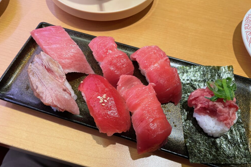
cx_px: 128
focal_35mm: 28
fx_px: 195
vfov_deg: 46.2
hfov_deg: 65.5
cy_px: 97
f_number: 1.6
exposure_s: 1/111
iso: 64
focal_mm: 4.2
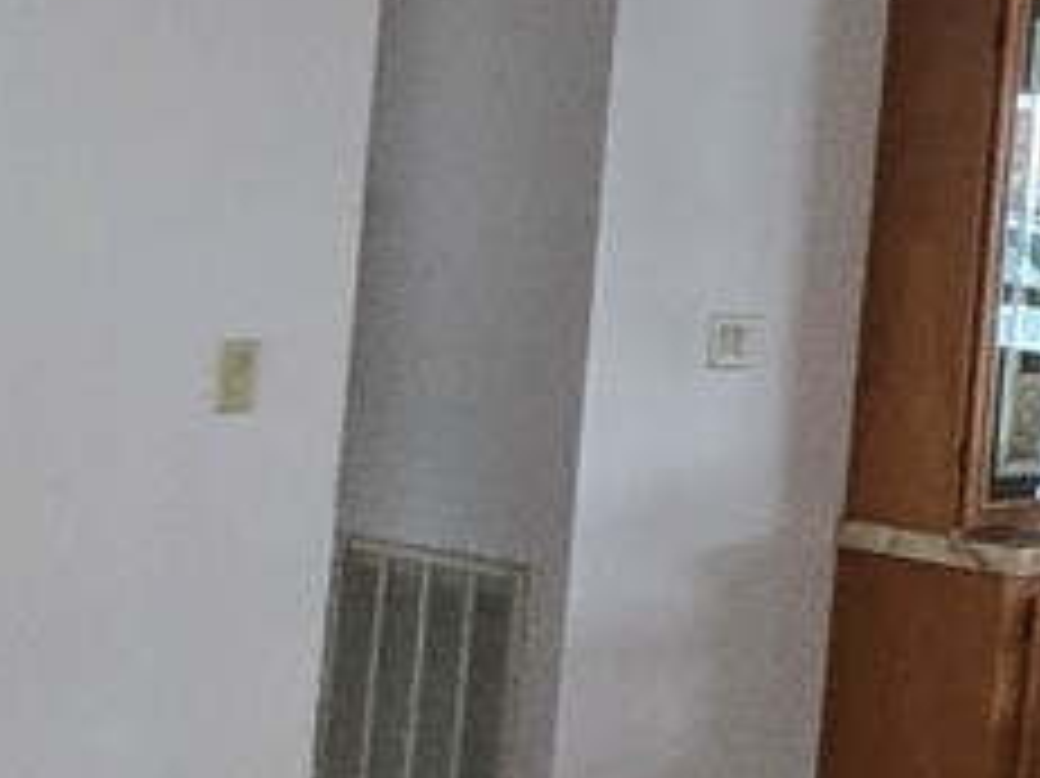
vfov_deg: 16.3
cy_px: 216
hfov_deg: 19.1
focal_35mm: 90
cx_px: 1558
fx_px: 2703
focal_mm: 2.2
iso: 320
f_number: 2.2
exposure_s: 1/60
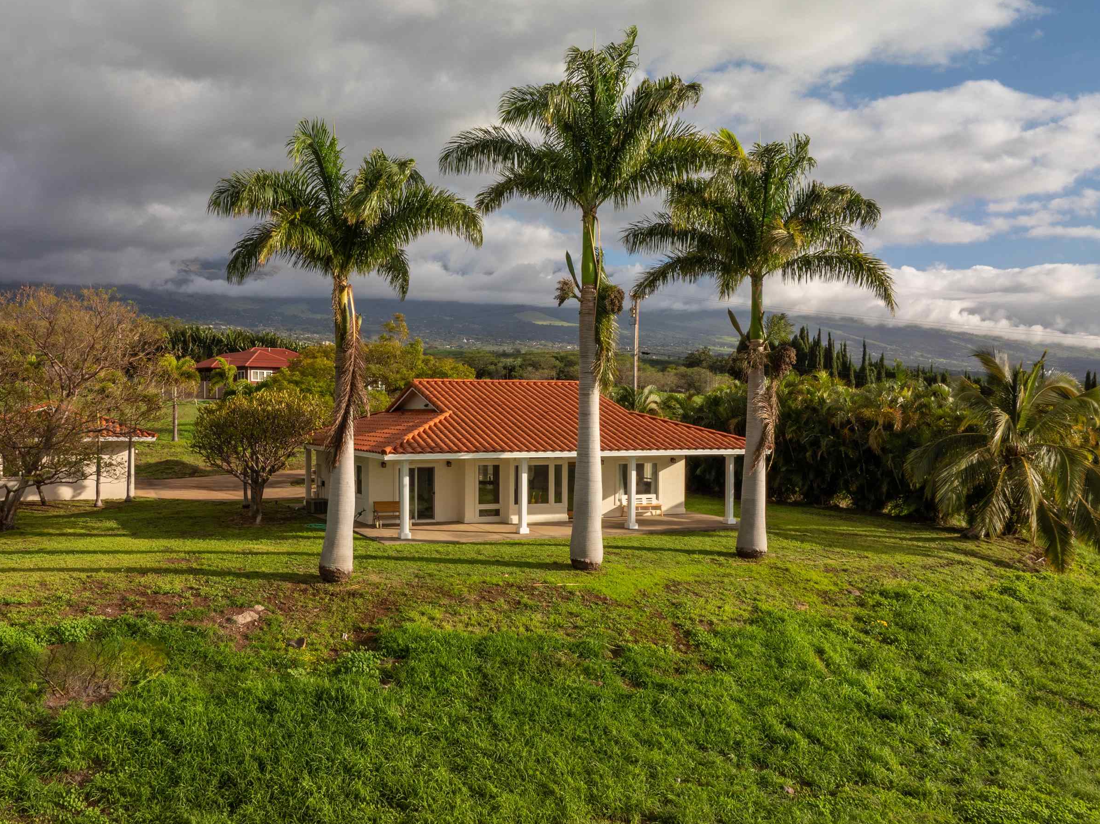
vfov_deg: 45.4
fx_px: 985
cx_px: 428
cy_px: 441
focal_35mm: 31
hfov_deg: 57.8
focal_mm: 12.29
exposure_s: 1/160
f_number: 11
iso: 100
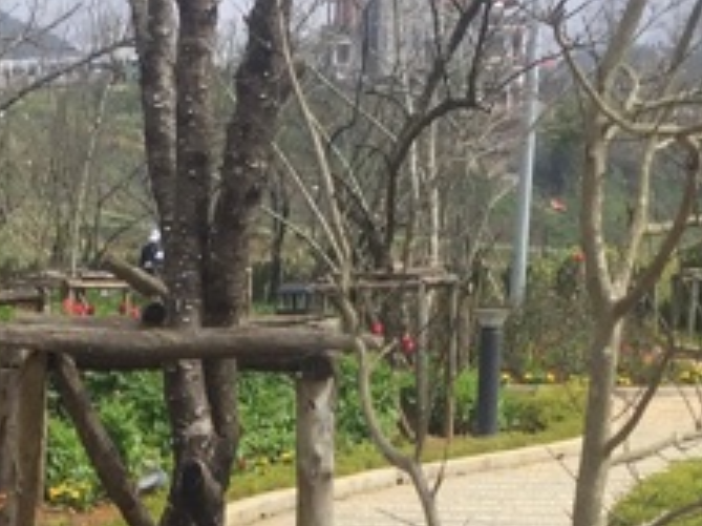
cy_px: 1093
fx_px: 2696
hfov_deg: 14.8
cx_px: 151
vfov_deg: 10.2
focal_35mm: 133
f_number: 2.2
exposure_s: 1/1647
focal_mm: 4.15
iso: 32
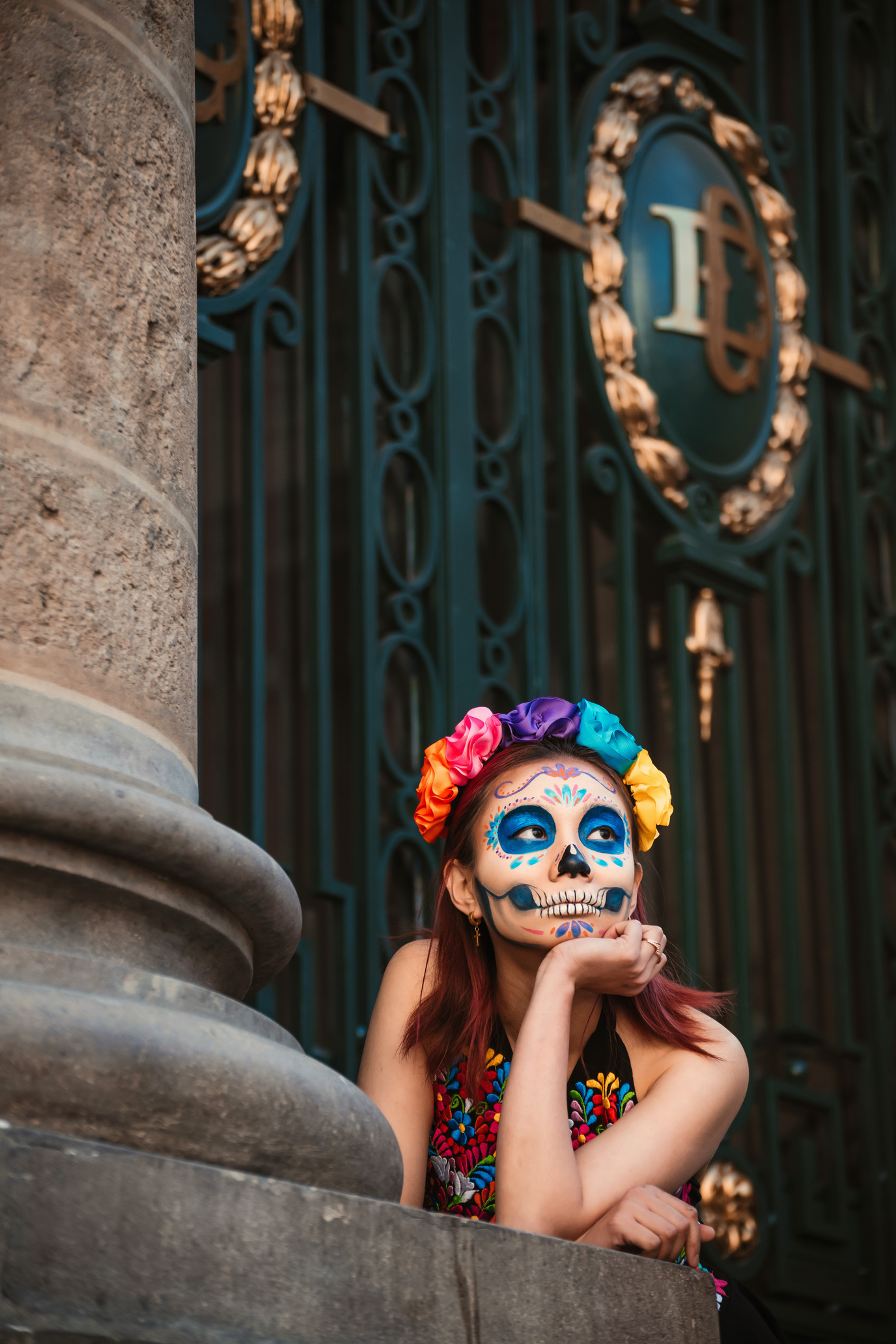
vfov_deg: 20.0
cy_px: 672
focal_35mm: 102
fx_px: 3808
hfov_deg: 13.4
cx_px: 448
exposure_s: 1/800
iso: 500
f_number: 4.5
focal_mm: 102
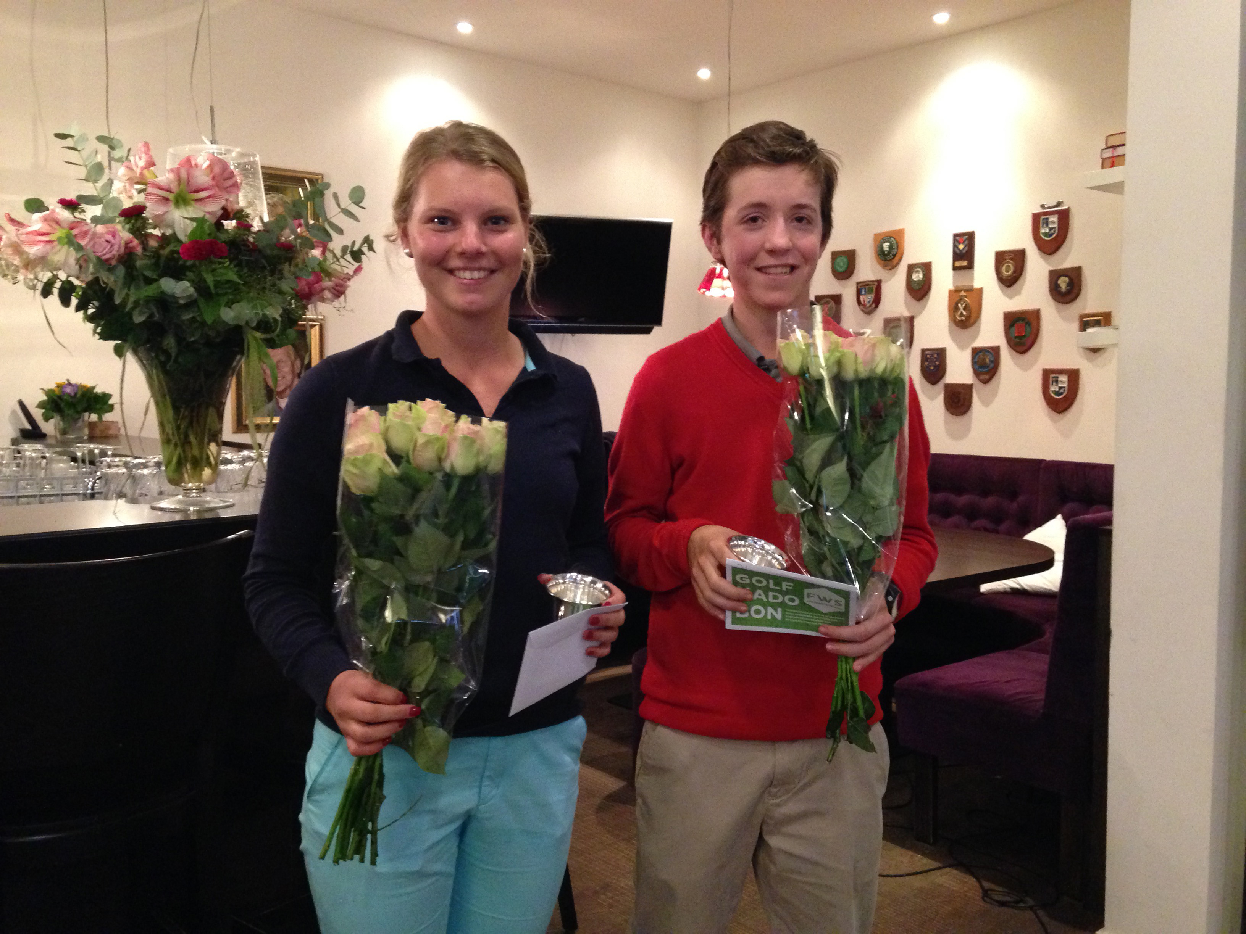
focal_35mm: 33
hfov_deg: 55.4
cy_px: 467
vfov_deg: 42.9
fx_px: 1188
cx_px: 623
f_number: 2.4
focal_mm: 4.12
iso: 500
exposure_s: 1/15
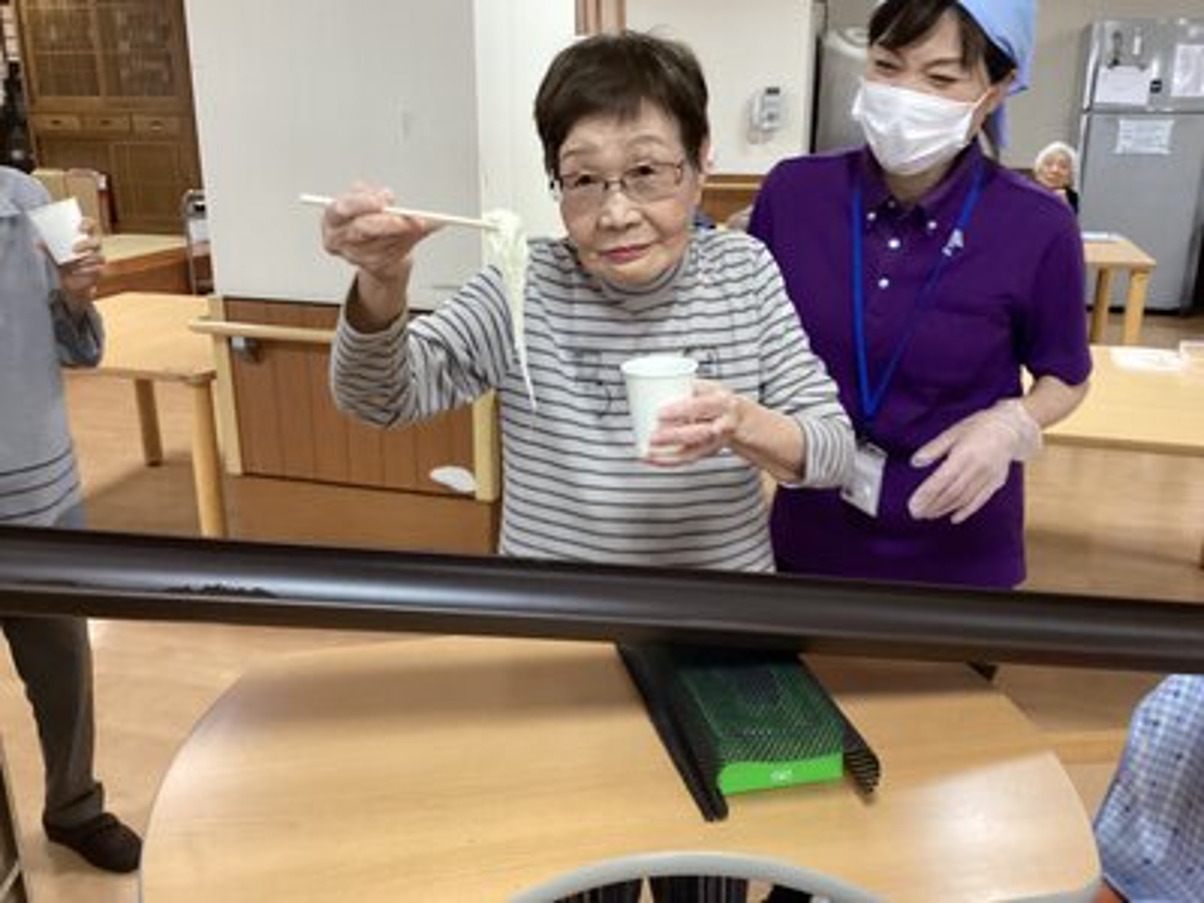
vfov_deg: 45.4
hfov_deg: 58.4
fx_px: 1078
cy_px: 452
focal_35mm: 31
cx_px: 602
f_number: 2.4
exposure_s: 1/60
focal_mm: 3.3
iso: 200
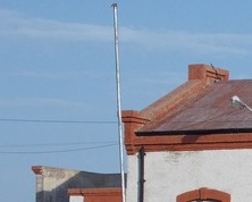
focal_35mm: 239
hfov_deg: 7.9
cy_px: 244
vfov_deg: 6.4
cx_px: 402
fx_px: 1784
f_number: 8.6
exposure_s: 1/160
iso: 80
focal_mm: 10
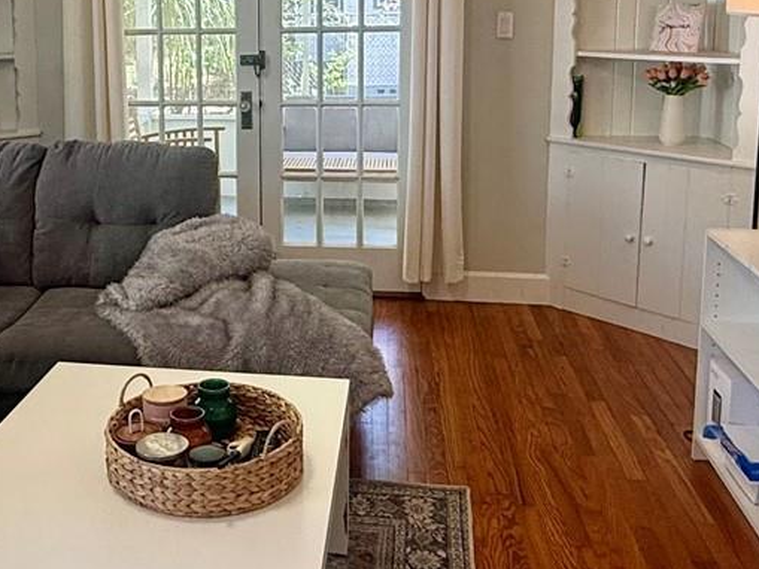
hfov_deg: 42.1
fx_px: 965
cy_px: 134
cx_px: 230
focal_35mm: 44
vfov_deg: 32.2
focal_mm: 2.22
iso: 160
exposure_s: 1/120
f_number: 2.2
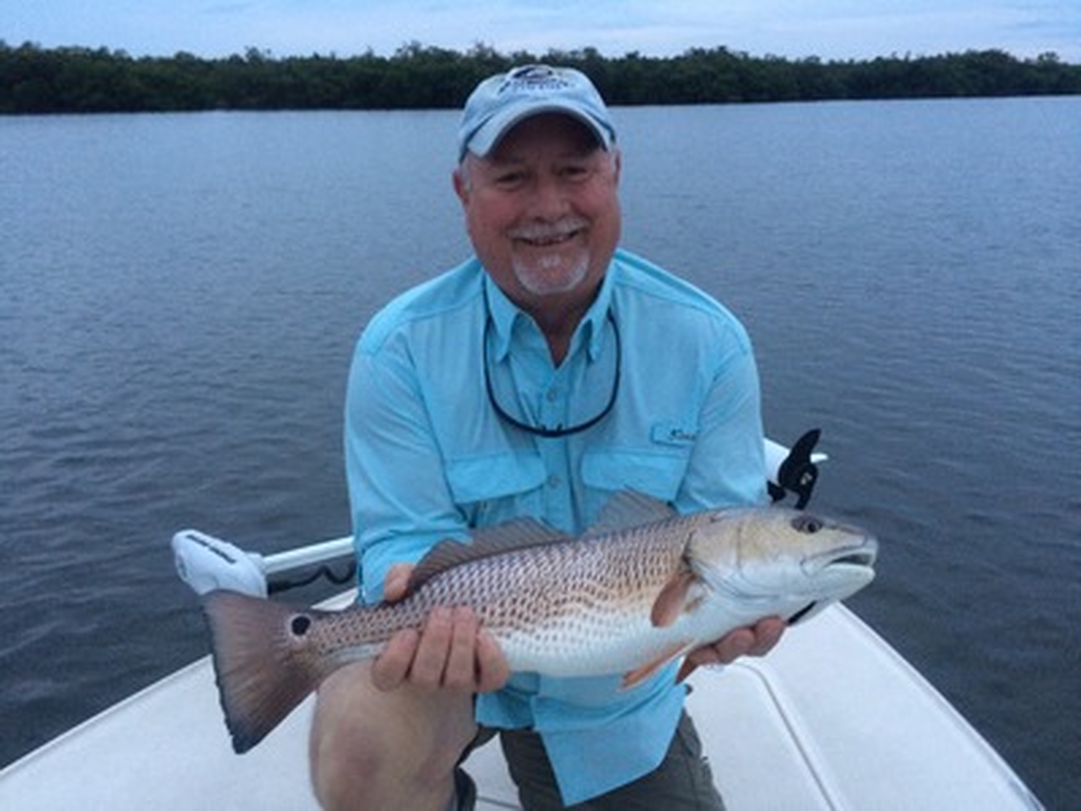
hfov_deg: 61.7
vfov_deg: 48.2
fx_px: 906
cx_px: 540
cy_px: 406
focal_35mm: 29
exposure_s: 1/30
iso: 125
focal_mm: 4.15
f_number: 2.2
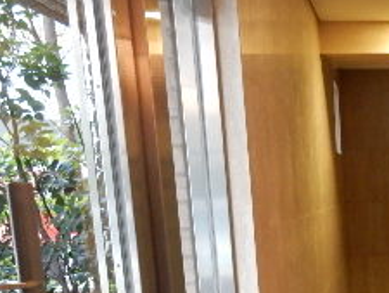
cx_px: 469
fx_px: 798
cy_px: 369
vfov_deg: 19.3
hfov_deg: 24.7
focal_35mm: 71
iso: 400
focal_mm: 4.5
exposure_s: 1/13
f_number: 3.7
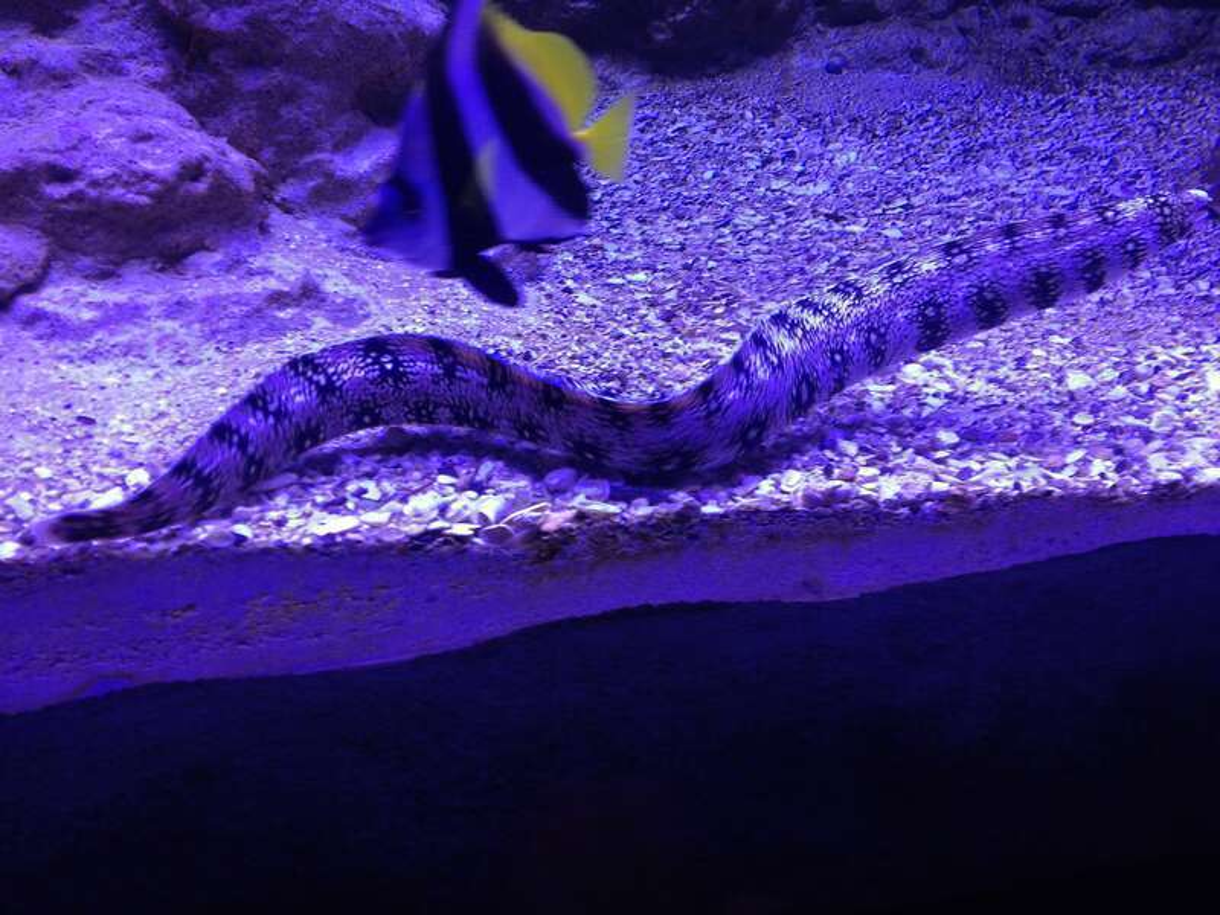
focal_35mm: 35
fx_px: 1234
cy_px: 458
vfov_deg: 40.7
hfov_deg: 52.6
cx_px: 610
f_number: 2.4
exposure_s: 1/30
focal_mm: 4.28
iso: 50
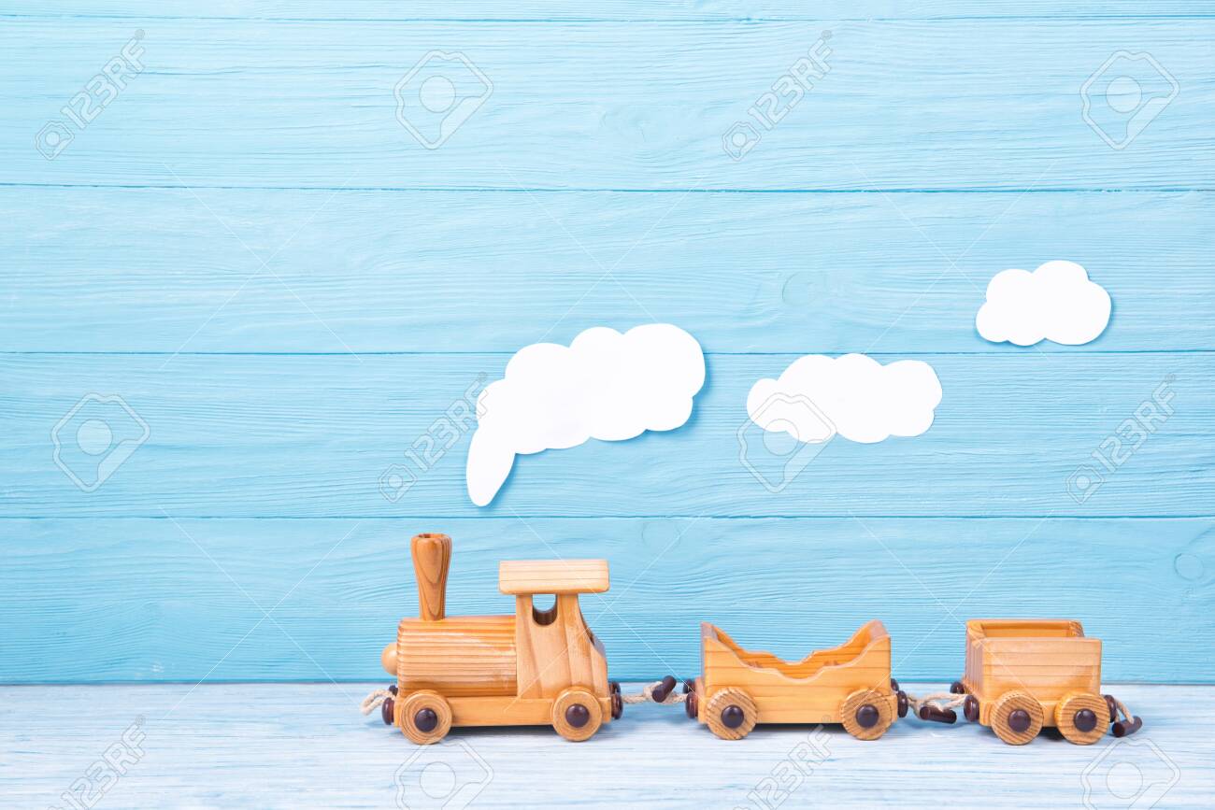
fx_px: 2025
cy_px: 405
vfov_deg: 22.6
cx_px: 608
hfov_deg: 33.4
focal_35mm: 60
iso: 100
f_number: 9
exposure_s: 1/125
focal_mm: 60
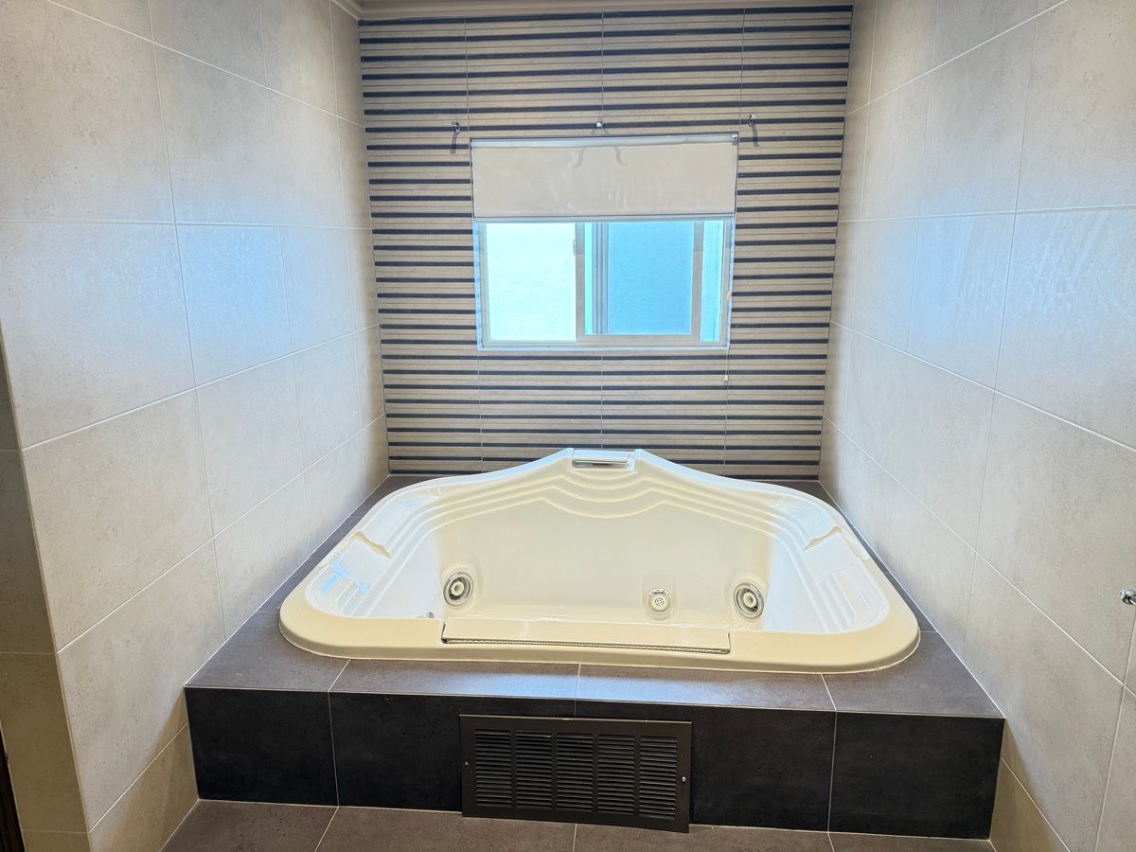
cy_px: 426
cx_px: 568
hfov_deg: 71.6
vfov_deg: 56.8
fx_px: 788
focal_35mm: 24
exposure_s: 1/60
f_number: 1.78
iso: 250
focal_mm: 6.76
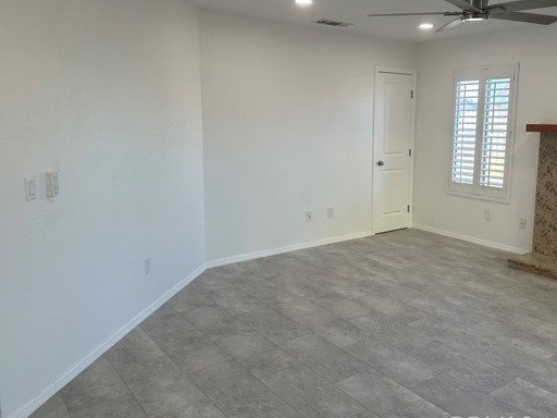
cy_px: 181
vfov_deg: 46.7
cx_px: 343
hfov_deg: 59.3
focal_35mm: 30
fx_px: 483
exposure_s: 1/166
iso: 80
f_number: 1.78
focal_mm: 6.86
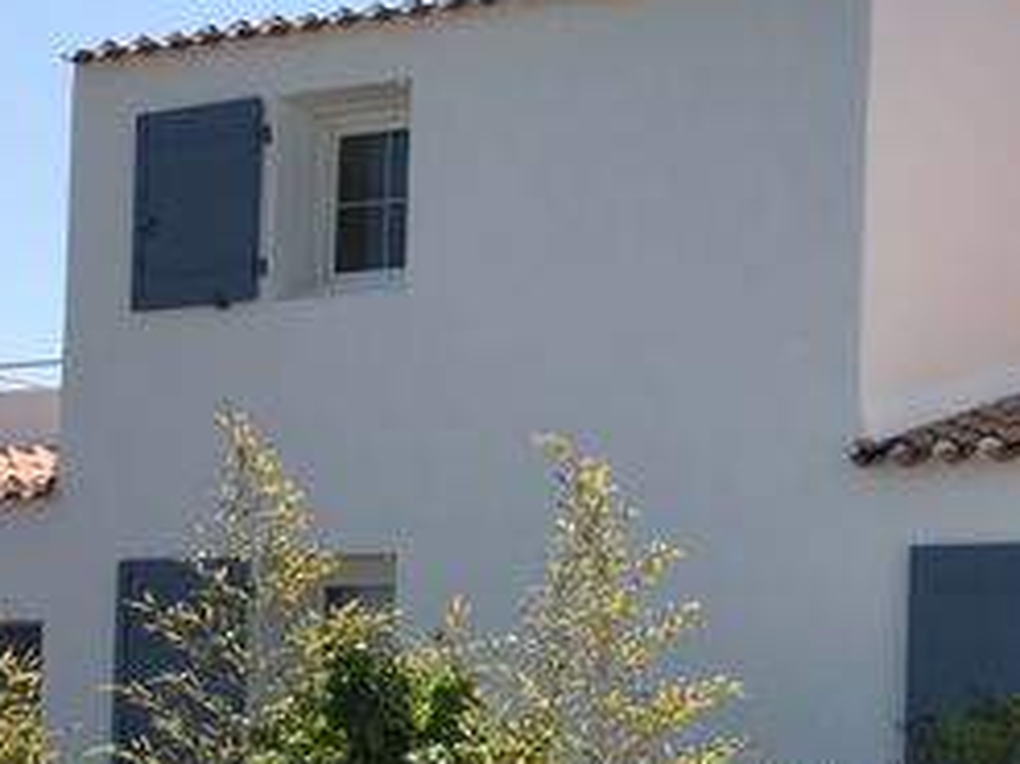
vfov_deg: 20.9
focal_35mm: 68
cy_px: 764
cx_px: 925
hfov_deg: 27.5
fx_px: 2003
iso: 20
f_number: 1.8
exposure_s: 1/2994
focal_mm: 3.99
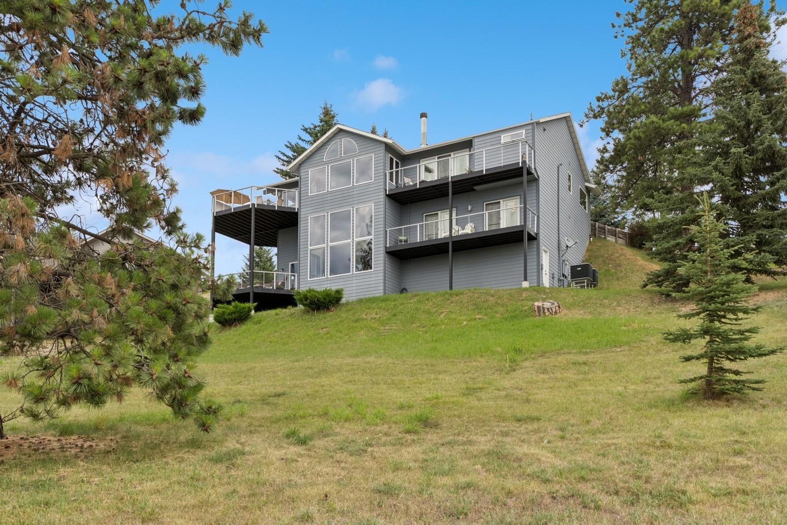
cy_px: 262
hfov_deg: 61.9
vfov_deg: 43.6
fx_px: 656
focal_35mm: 30
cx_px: 394
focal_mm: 20
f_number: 6.3
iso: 100
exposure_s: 1/400
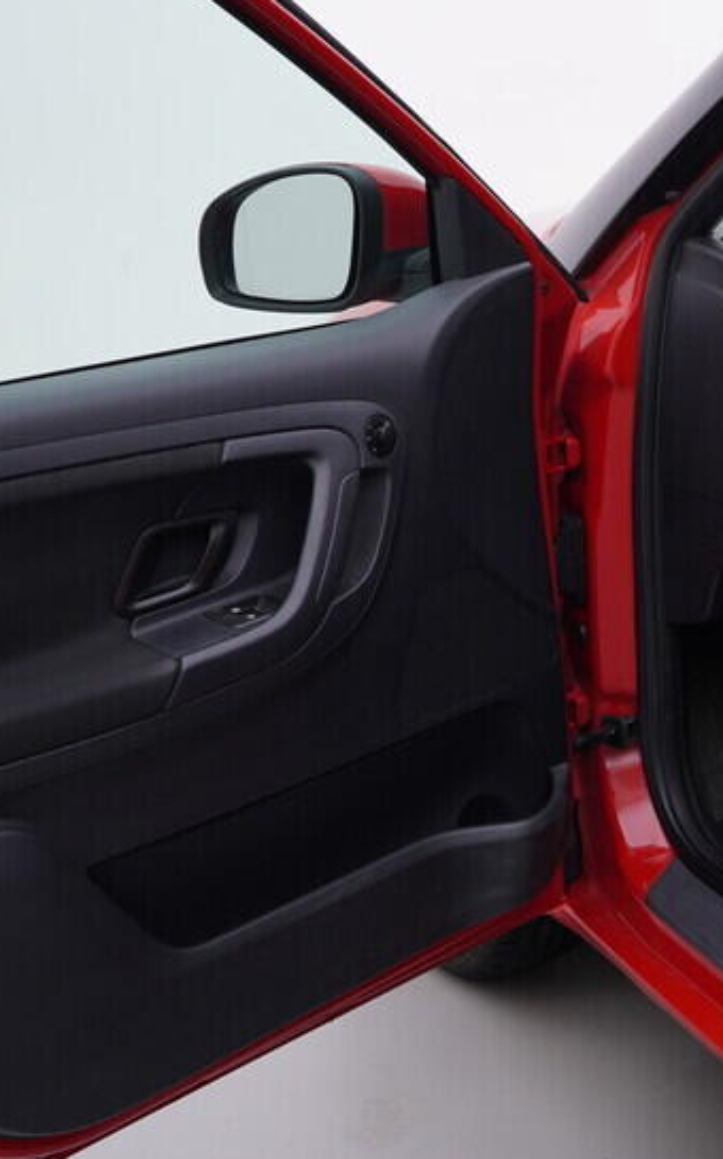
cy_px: 480
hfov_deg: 18.2
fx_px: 2178
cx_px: 785
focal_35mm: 69
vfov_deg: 29.7
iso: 125
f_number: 3.5
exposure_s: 1/60
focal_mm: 24
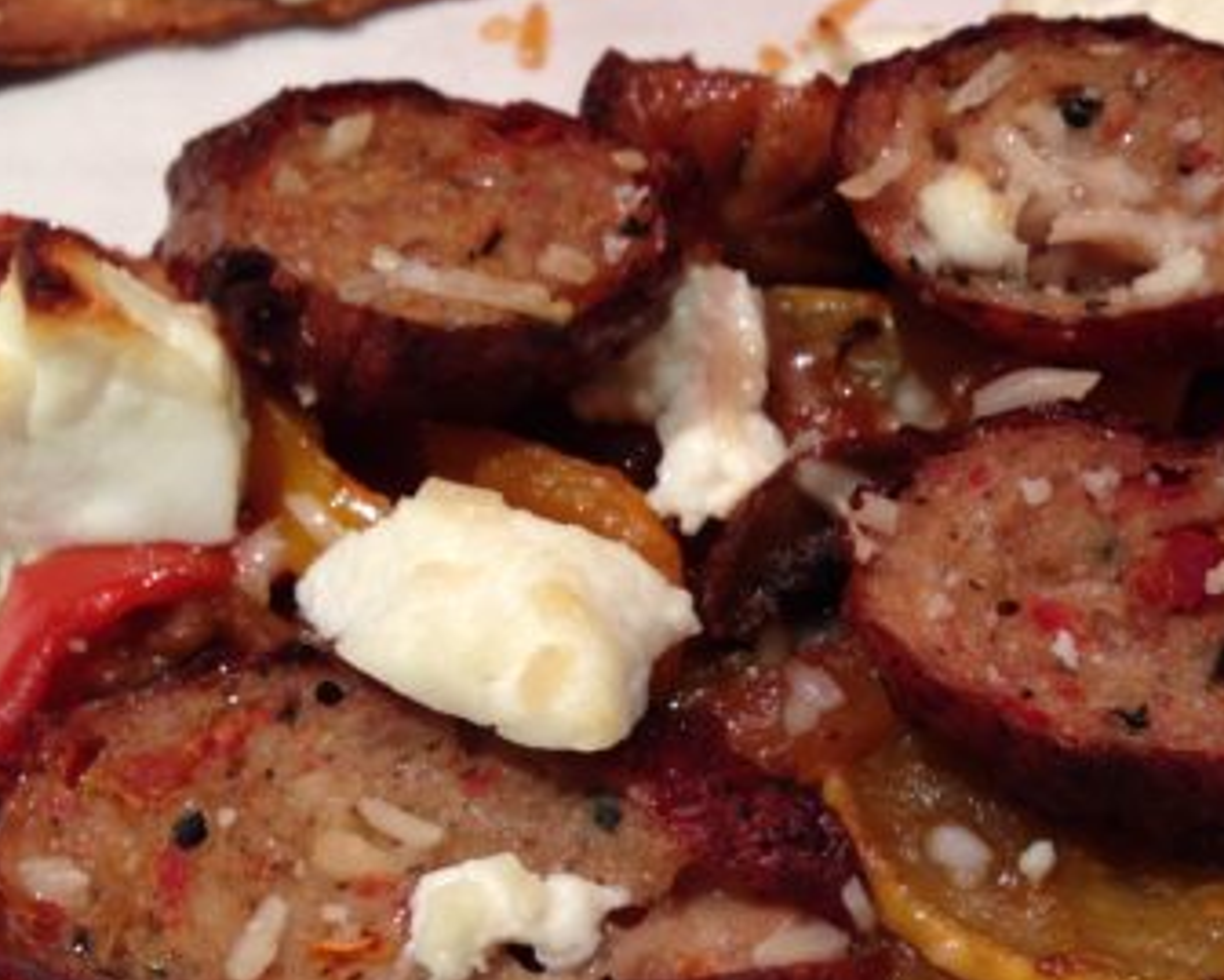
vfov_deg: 23.3
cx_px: 980
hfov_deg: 28.5
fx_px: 2355
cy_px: 705
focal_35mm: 65
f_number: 2.4
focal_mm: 4.12
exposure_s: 1/40
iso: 50
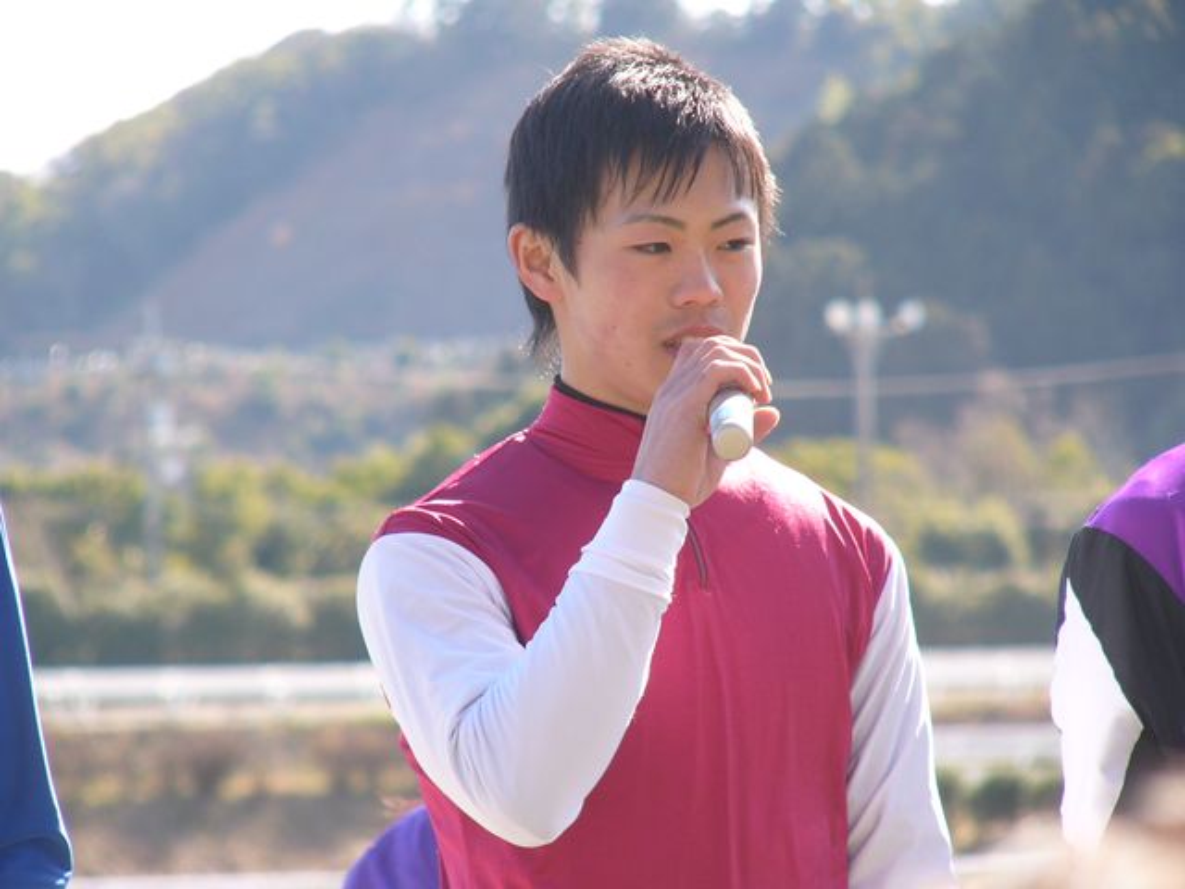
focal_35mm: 310
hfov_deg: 6.4
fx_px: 10612
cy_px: 444
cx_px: 592
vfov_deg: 4.8
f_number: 4
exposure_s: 1/200
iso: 50
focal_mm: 51.6
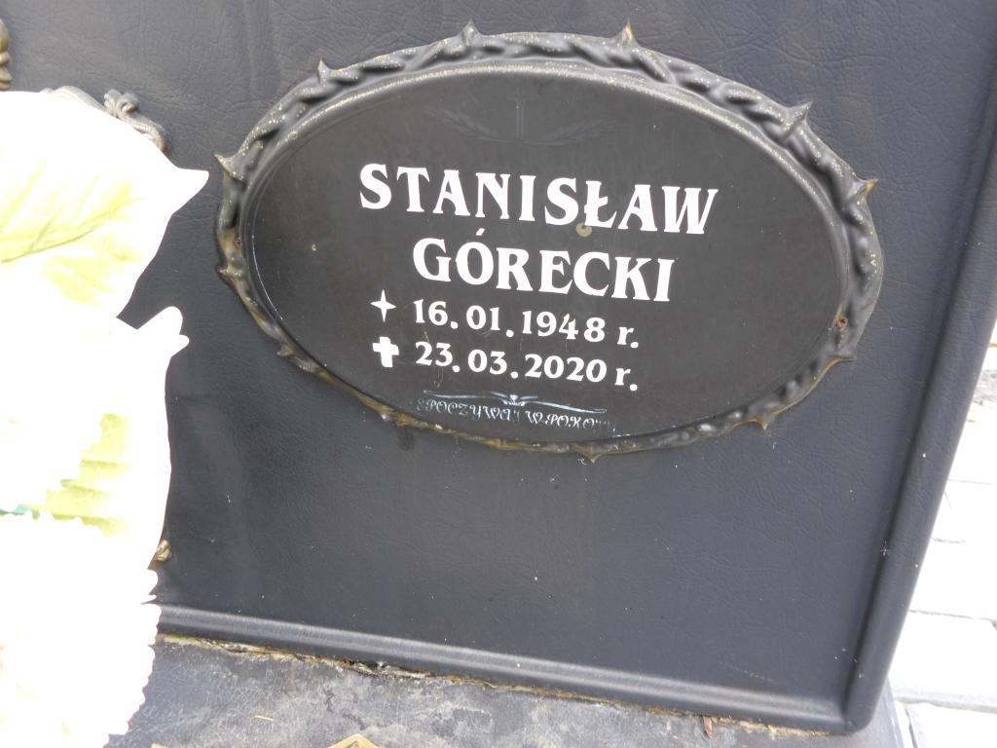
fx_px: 806
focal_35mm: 28
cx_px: 498
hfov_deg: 63.4
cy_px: 374
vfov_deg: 49.7
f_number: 3.3
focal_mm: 4.9
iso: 80
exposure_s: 1/80
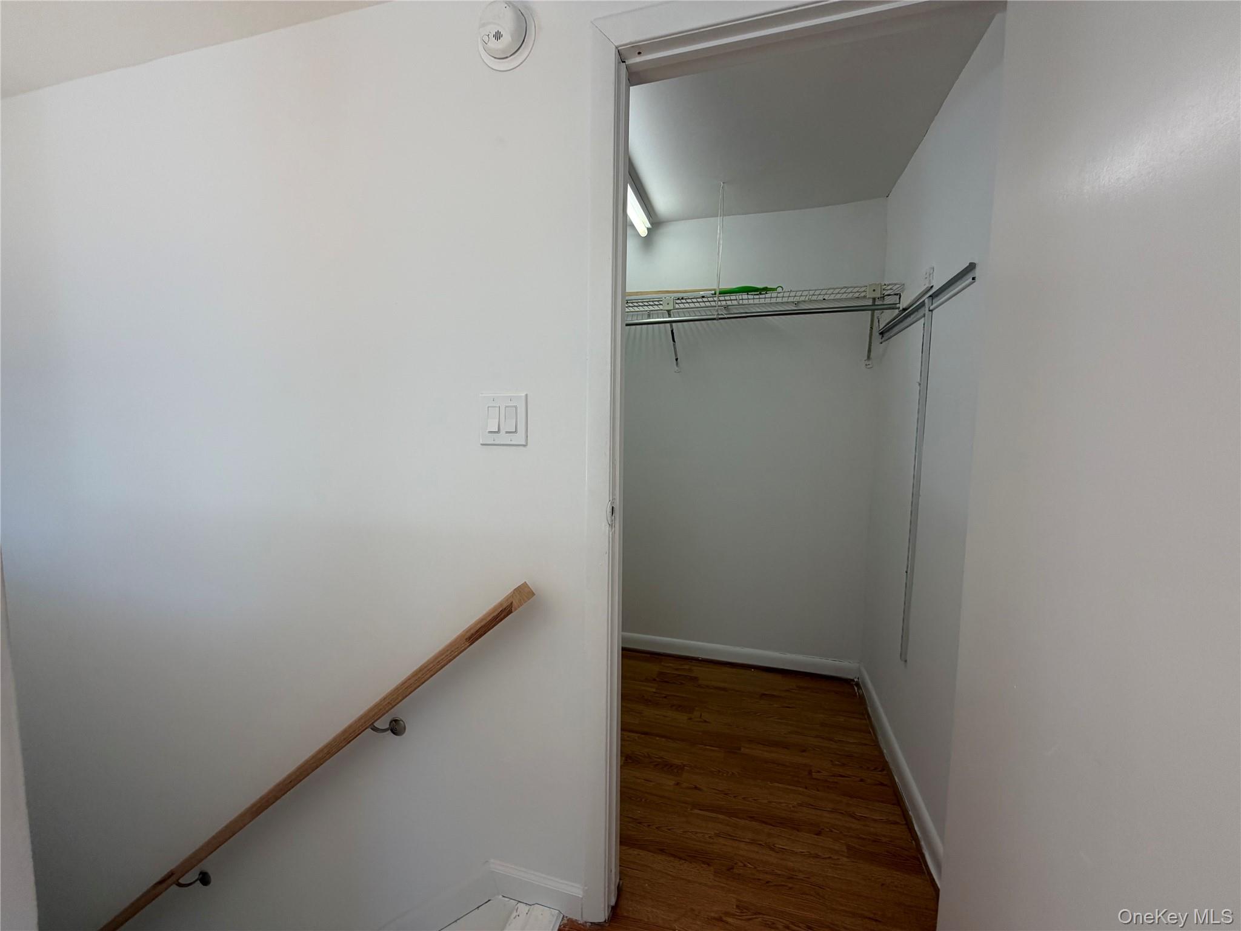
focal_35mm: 14
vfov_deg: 85.7
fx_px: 502
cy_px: 466
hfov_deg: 102.1
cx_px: 620
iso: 80
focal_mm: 2.22
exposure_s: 1/120
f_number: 2.2
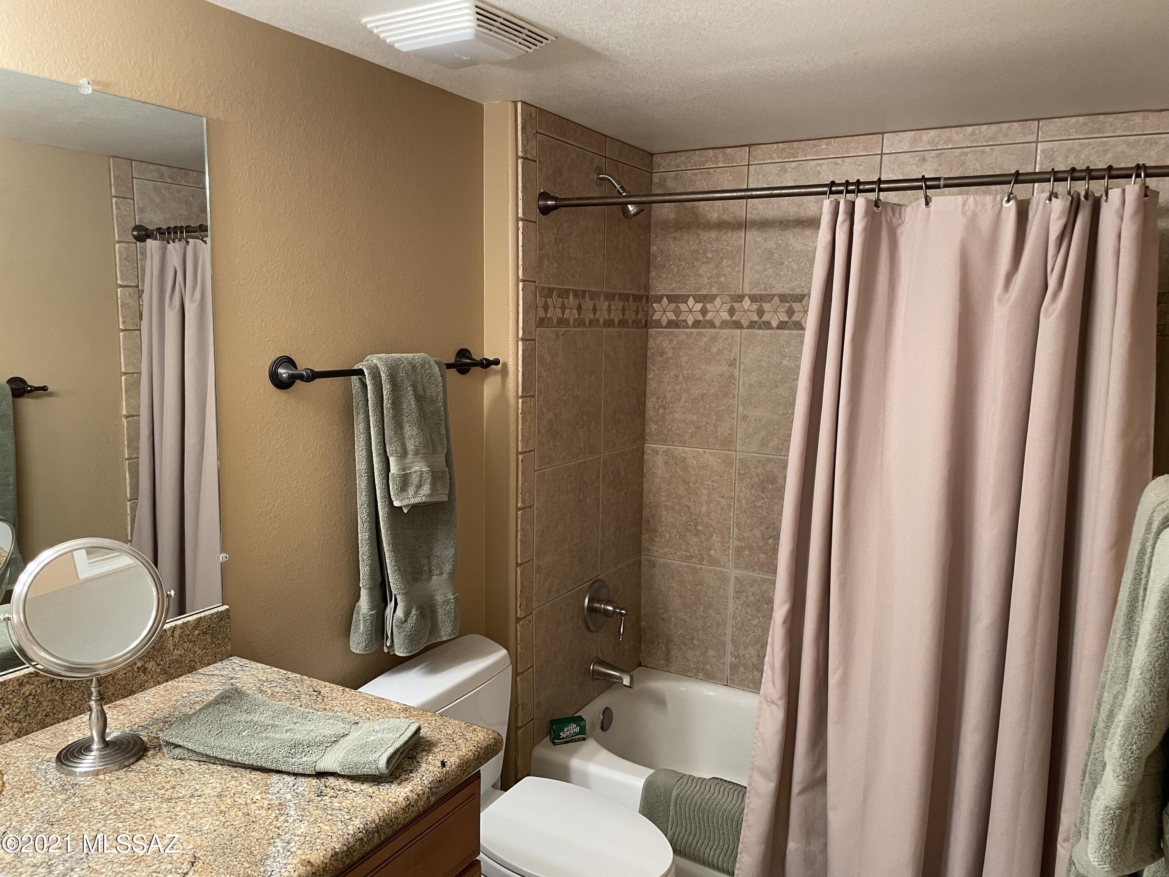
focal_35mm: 26
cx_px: 584
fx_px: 878
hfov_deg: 67.3
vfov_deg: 53.1
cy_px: 438
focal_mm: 4.2
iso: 200
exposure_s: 1/60
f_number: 1.6
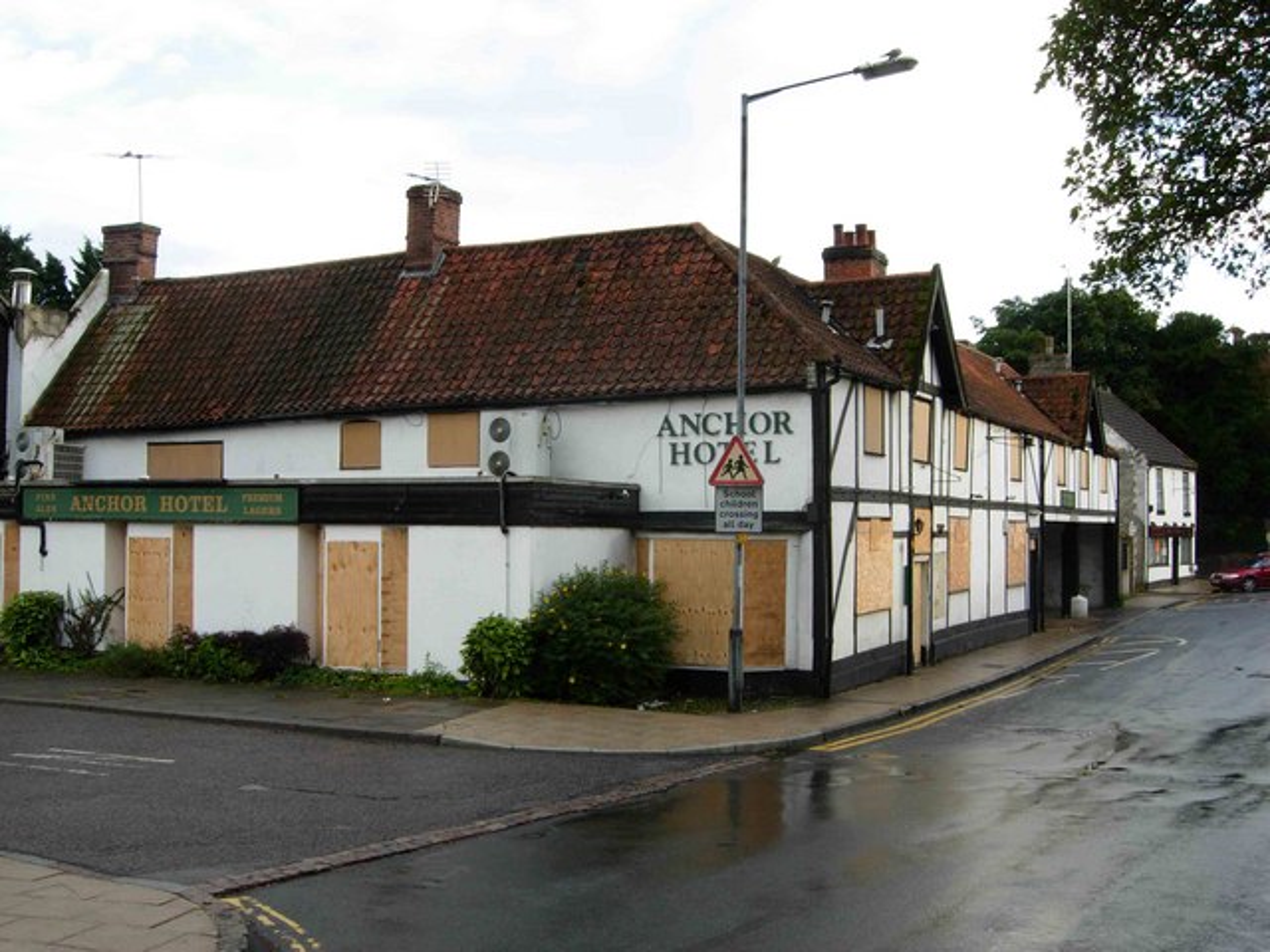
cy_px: 476
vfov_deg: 39.7
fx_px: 1321
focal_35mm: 36
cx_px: 635
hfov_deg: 51.4
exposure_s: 1/52.2
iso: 50
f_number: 5.4
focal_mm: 7.5
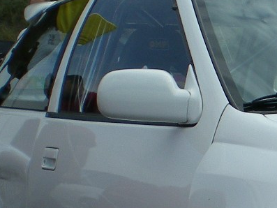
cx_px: 432
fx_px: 1177
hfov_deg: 12.7
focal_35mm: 147
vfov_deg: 10.0
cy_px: 229
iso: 50
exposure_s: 1/523
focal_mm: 6.3
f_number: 4.6
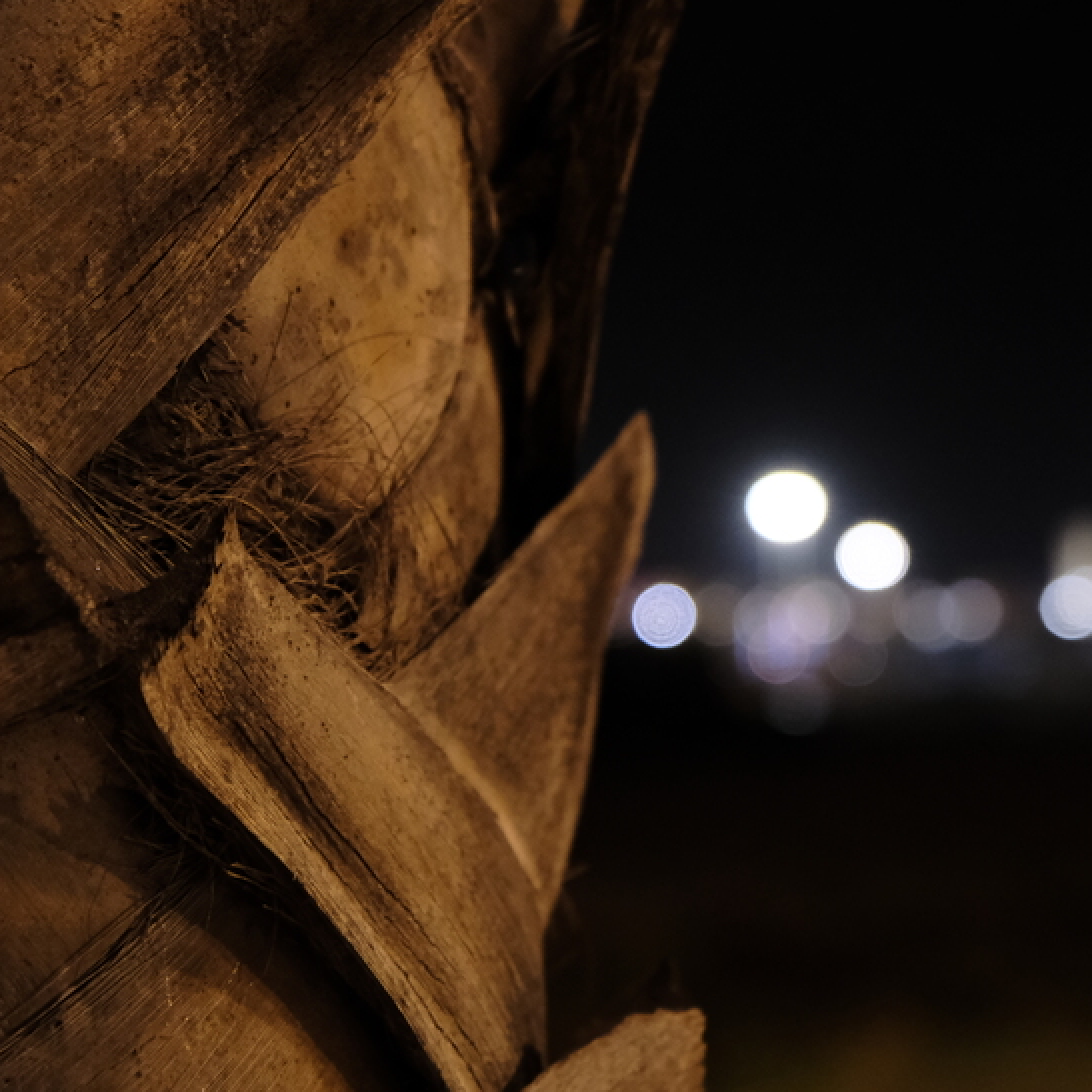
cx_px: 844
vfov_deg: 17.0
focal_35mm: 102
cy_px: 429
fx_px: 3640
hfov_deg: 17.0
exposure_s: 1/42
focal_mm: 42.9
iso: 3200
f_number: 2.8
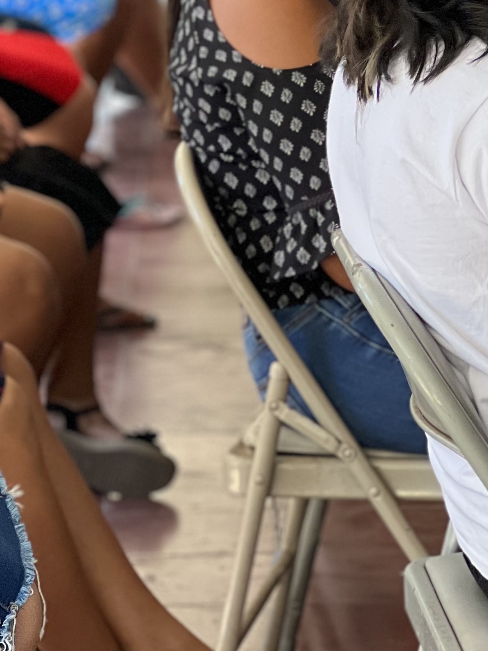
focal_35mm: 195
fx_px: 3665
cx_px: 248
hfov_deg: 7.6
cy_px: 0
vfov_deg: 10.1
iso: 200
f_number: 2.8
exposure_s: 1/121
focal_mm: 9
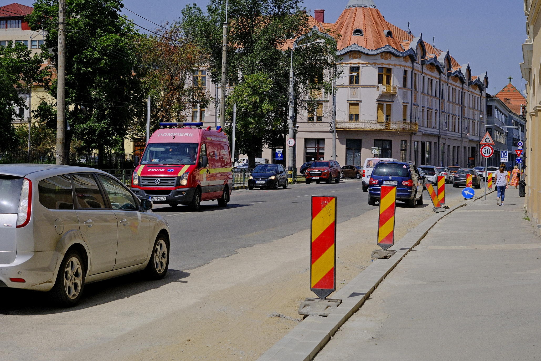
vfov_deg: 21.2
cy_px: 180
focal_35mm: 64
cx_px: 270
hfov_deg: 31.4
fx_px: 962
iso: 640
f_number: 6.4
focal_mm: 42.9
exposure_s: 1/3000
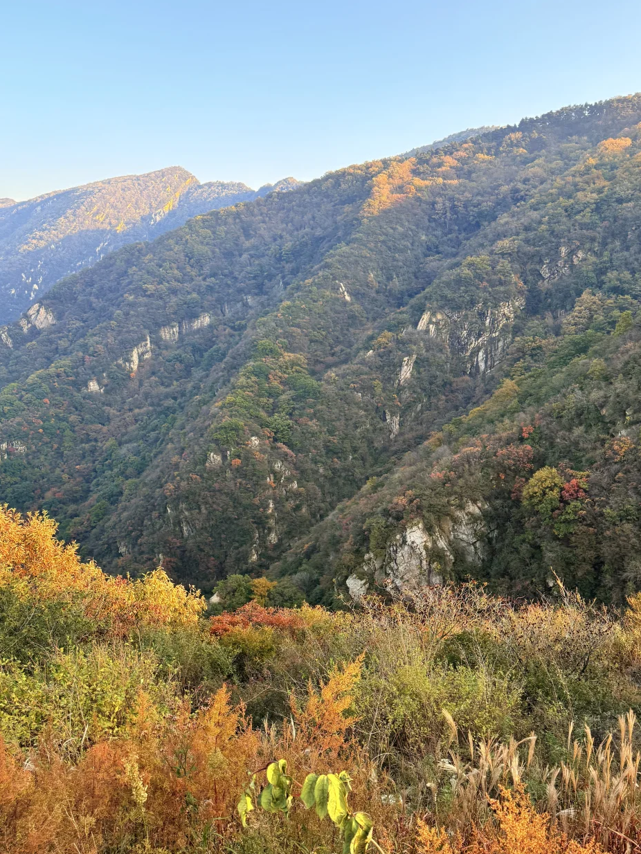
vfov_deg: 63.2
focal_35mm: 28
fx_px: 691
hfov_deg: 49.7
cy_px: 484
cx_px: 290
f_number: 1.78
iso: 100
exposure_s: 1/632
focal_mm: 6.76
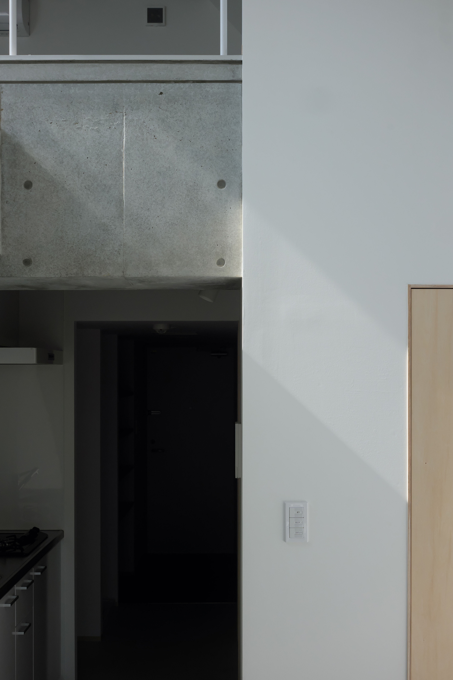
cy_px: 340
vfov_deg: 47.4
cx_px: 226
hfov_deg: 32.6
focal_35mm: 41
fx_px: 774
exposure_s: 1/1000
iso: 800
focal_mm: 27
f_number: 4.5
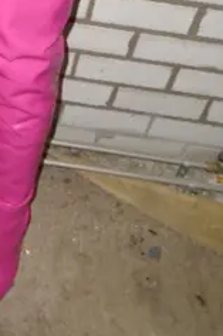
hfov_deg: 23.6
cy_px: 36
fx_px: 512
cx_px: 4
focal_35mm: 55
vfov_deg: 34.3
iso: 400
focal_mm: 4.6
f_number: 3.2
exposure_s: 1/30
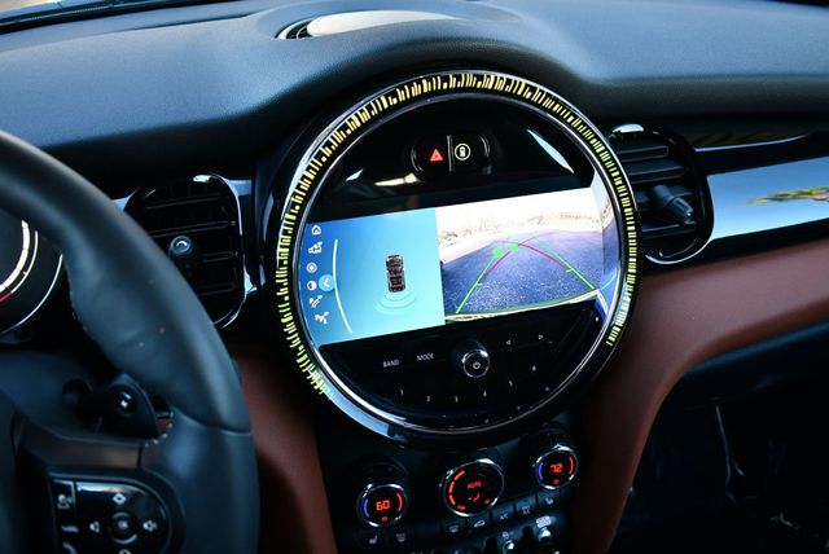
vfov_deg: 36.9
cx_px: 414
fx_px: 830
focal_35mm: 36
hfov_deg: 53.1
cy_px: 277
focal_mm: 18
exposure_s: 1/250
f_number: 3.5
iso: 720
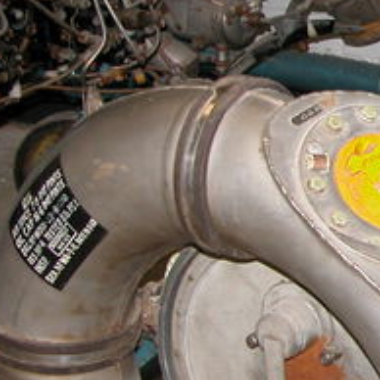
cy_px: 192
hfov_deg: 10.8
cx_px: 635
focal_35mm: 153
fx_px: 1900
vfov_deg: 11.4
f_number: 2.9
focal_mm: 10.7
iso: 100
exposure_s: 1/60
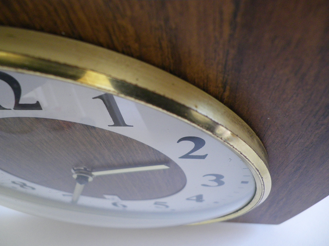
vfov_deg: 49.7
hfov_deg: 63.4
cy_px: 123
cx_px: 164
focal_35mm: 28
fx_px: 266
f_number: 2.6
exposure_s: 1/60
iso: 250
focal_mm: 4.9
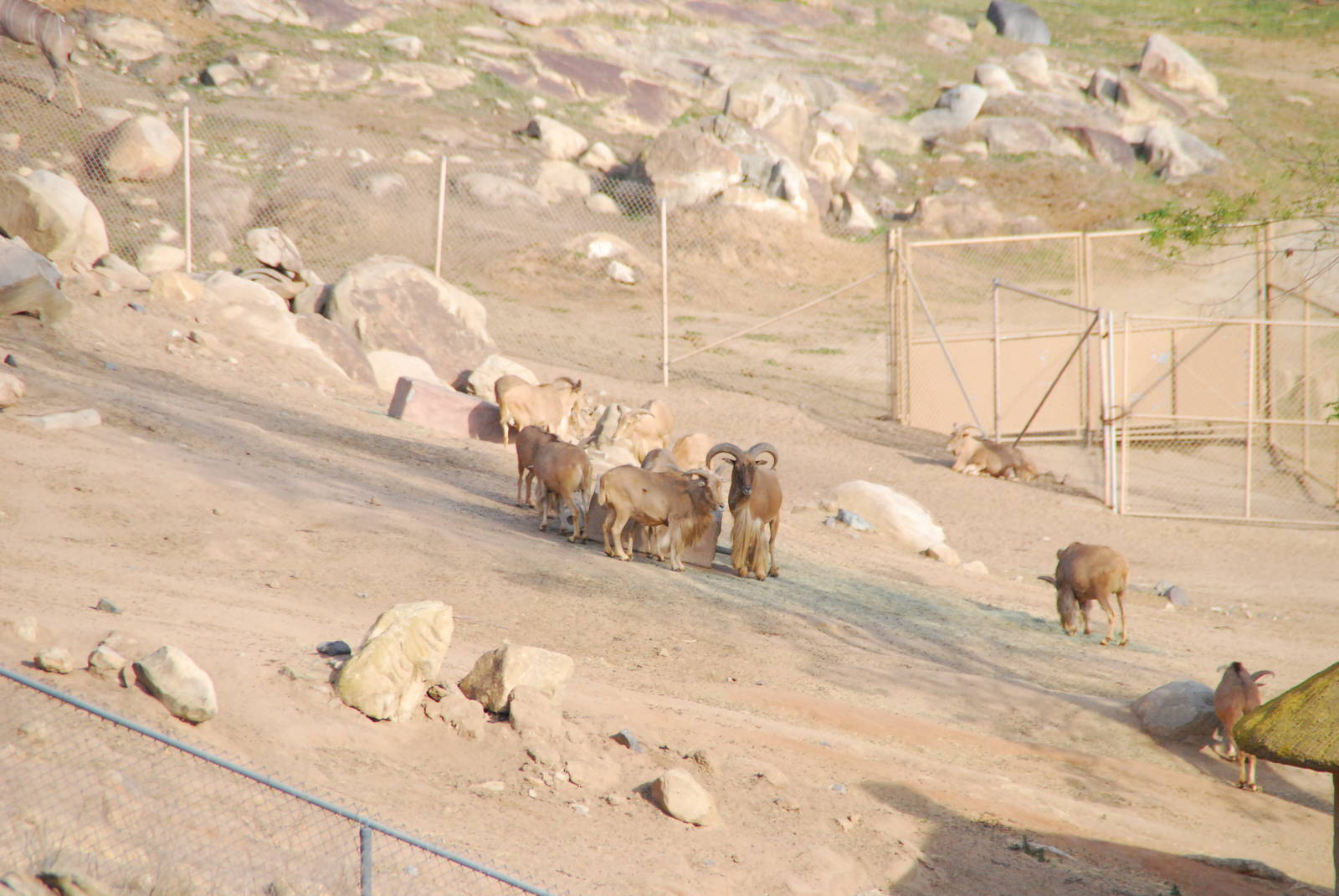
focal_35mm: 300
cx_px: 670
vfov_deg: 4.6
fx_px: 11171
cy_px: 448
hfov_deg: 6.9
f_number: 6.3
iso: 1250
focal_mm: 200
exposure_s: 1/1600
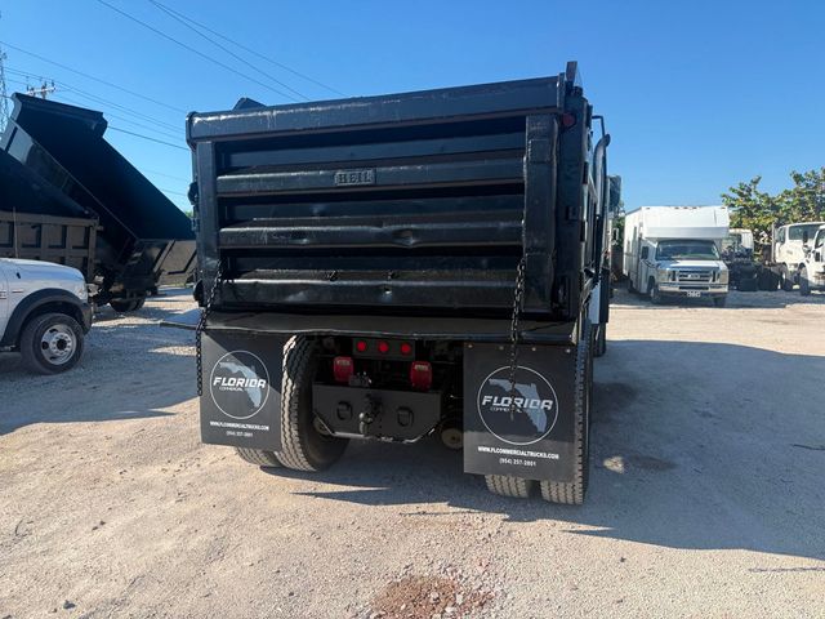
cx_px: 412
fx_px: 572
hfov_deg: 71.6
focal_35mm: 24
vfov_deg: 56.8
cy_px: 310
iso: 80
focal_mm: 6.76
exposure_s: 1/3145
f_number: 1.78
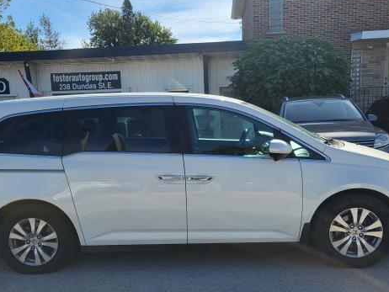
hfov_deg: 51.3
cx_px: 185
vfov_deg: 39.5
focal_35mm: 36
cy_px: 178
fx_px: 405
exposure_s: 1/1770
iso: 40
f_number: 1.8
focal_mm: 5.4
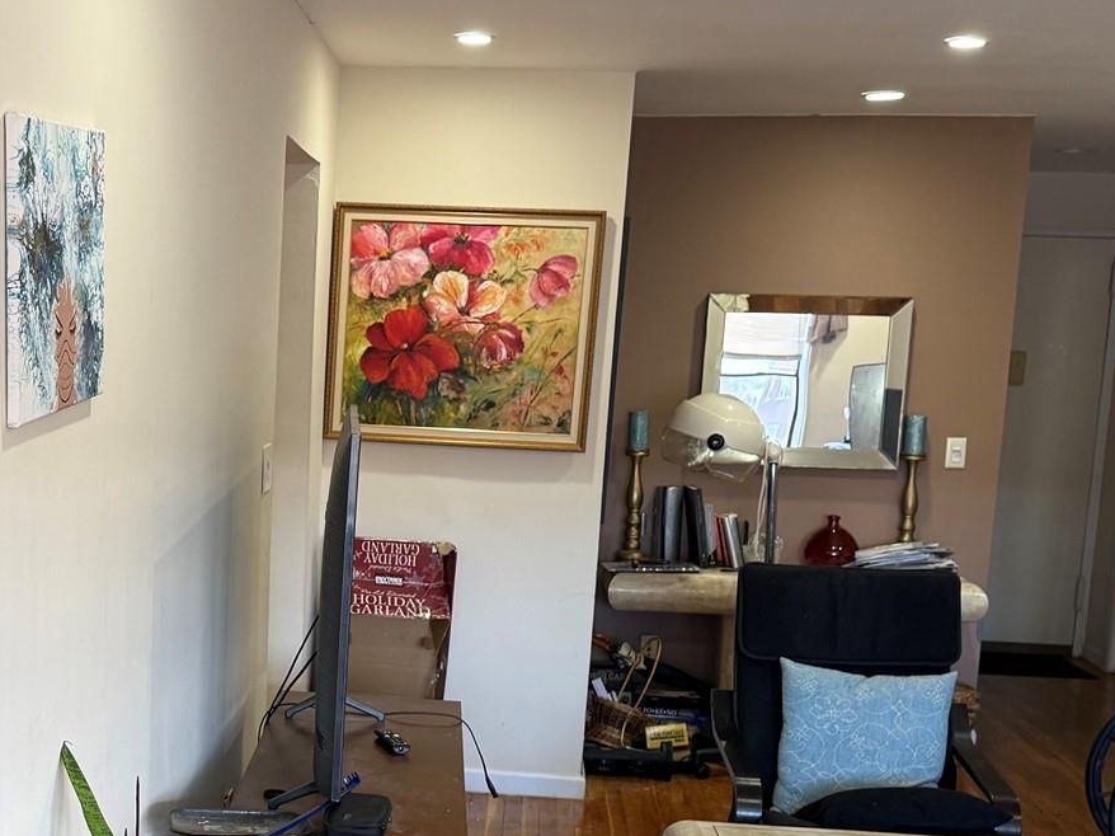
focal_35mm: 56
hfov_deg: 33.6
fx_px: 1803
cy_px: 628
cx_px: 270
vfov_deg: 25.8
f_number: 1.78
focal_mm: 6.76
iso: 160
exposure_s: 1/60
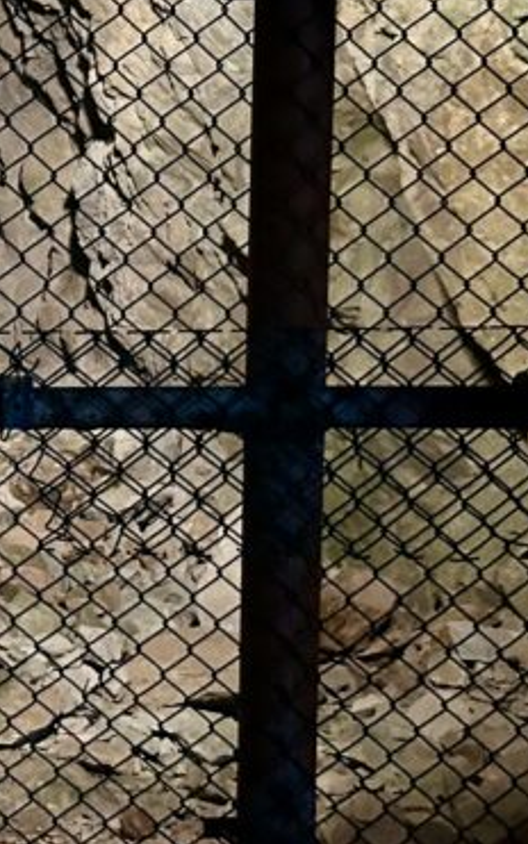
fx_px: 1749
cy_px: 339
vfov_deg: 27.1
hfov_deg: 14.8
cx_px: -439
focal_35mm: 76
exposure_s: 1/30
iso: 800
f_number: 1.5
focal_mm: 5.7
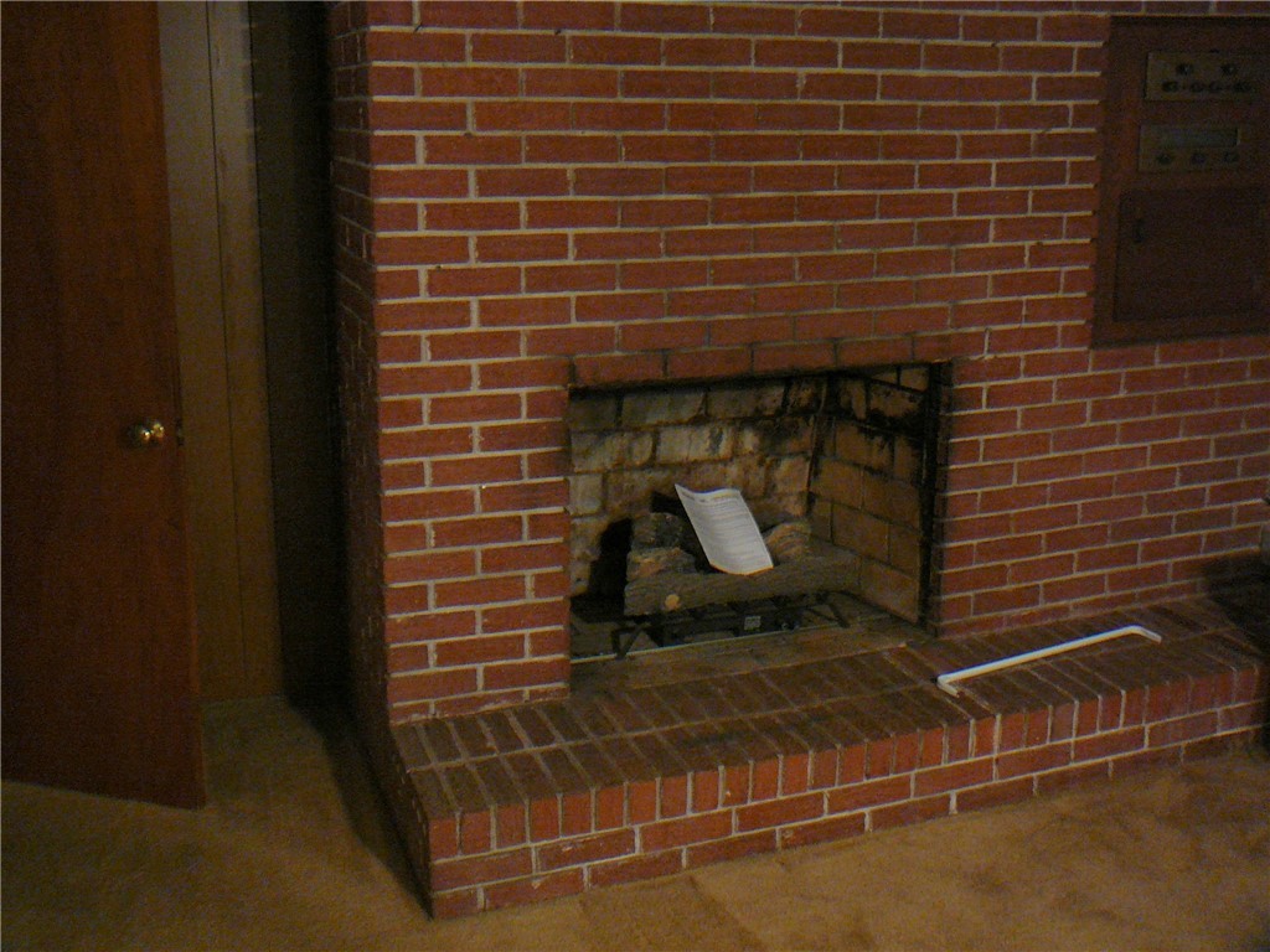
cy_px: 476
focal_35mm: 35
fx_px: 1284
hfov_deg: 52.6
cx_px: 635
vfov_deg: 40.7
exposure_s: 1/8
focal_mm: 5.2
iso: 200
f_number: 2.8
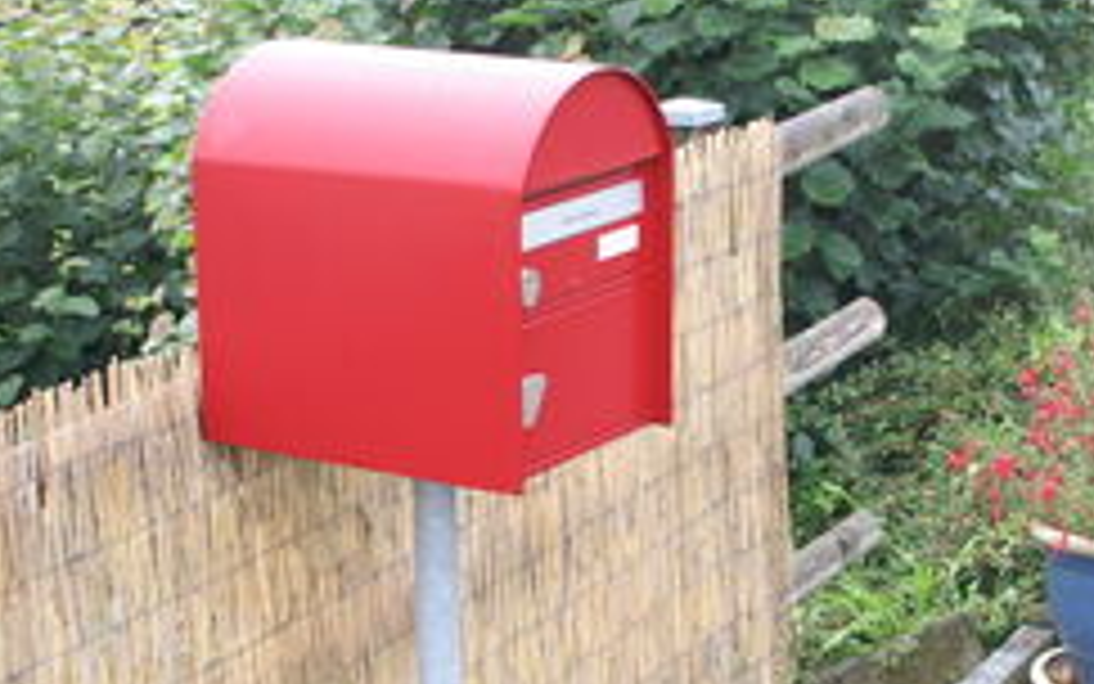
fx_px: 2619
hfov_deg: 23.5
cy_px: 500
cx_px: 666
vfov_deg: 14.8
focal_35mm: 88
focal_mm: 35
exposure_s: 1/80
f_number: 5.6
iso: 100
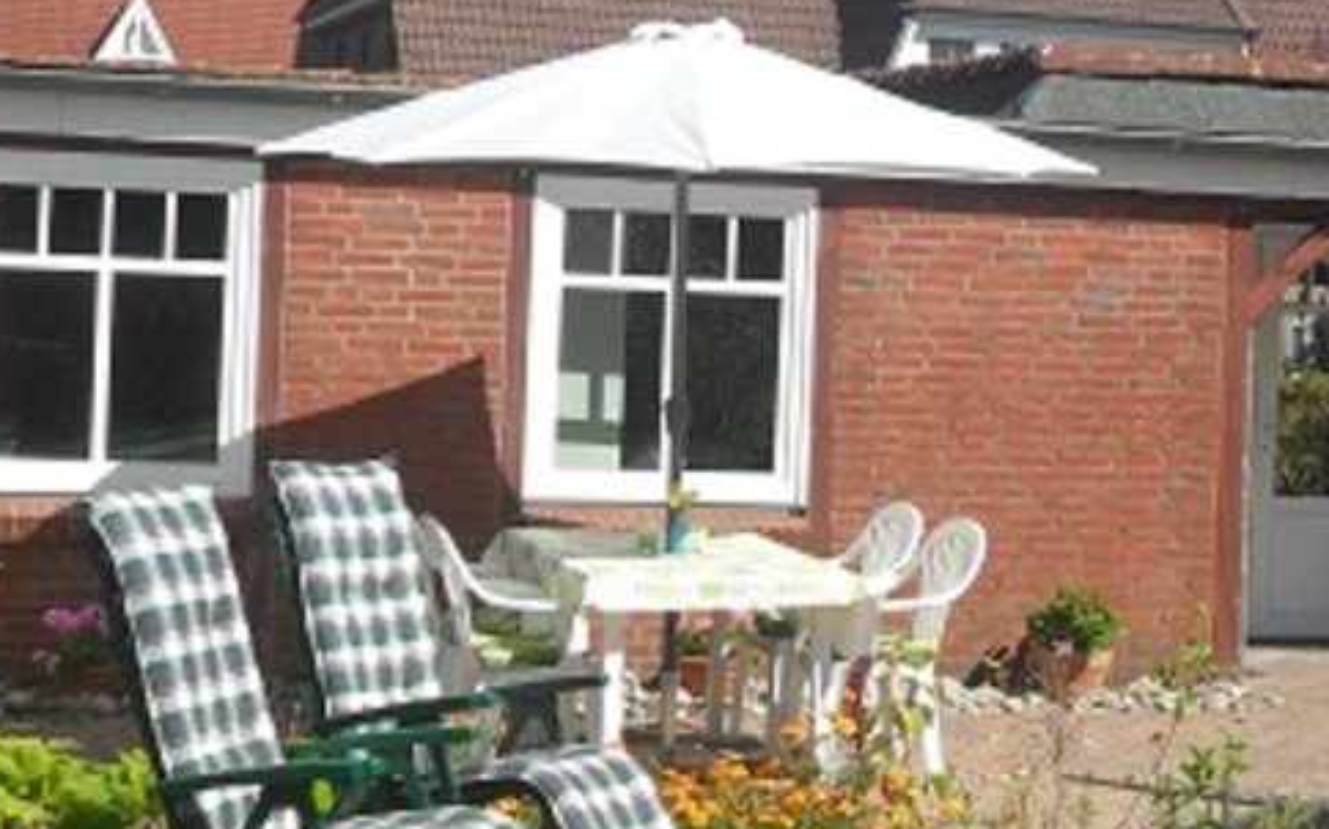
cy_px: 209
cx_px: 1263
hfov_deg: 21.9
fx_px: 3331
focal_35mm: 92
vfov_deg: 14.1
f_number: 8.9
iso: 100
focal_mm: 6.2
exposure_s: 1/180
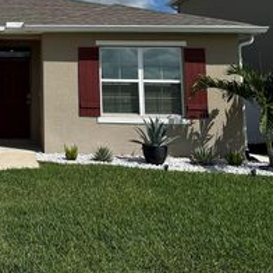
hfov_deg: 29.0
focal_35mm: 54
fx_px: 482
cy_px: 34
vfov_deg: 30.4
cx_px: -18
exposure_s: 1/12048
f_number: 1.78
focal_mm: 6.86
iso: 80
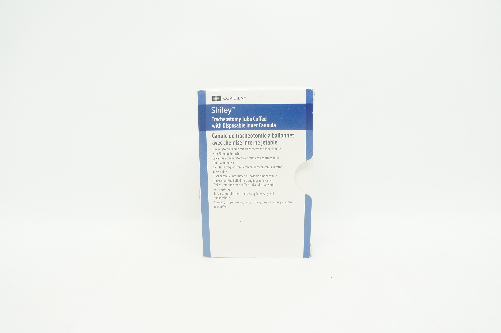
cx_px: 250
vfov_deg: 47.8
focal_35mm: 27
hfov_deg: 67.4
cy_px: 166
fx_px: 375
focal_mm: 18
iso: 400
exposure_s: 1/100
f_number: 4.5
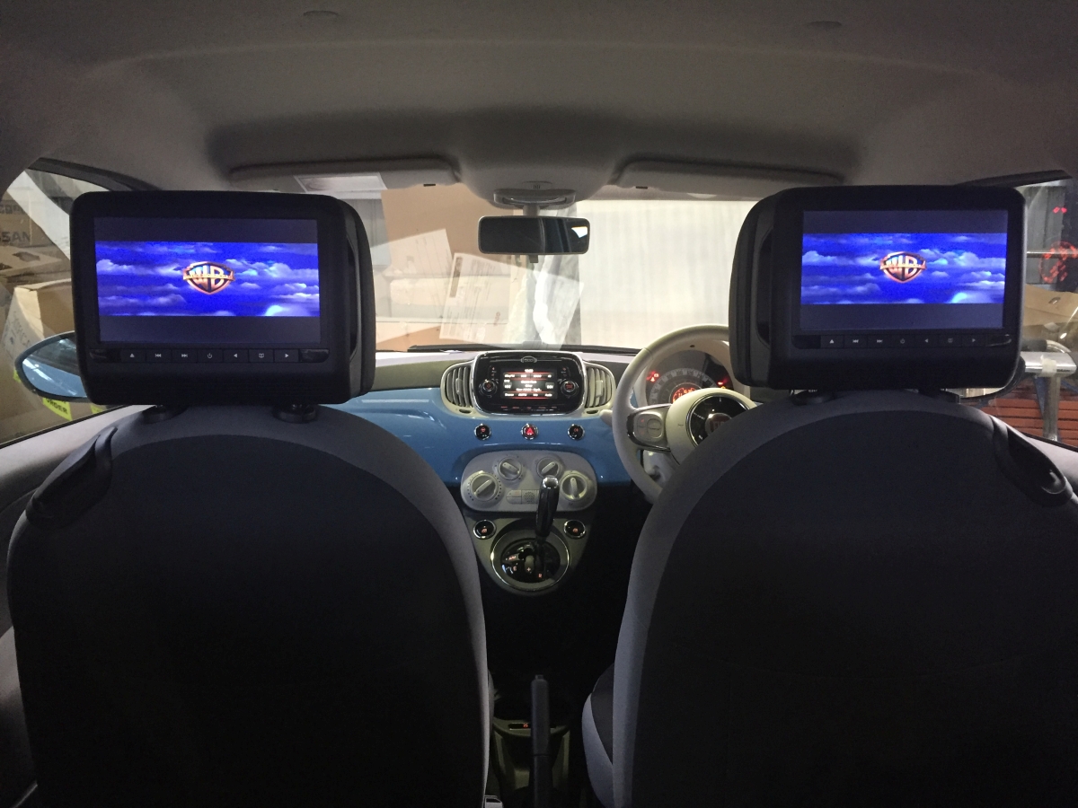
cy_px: 404
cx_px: 539
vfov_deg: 48.2
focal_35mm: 29
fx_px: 903
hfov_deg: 61.7
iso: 250
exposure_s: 1/20
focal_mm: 4.15
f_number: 2.2
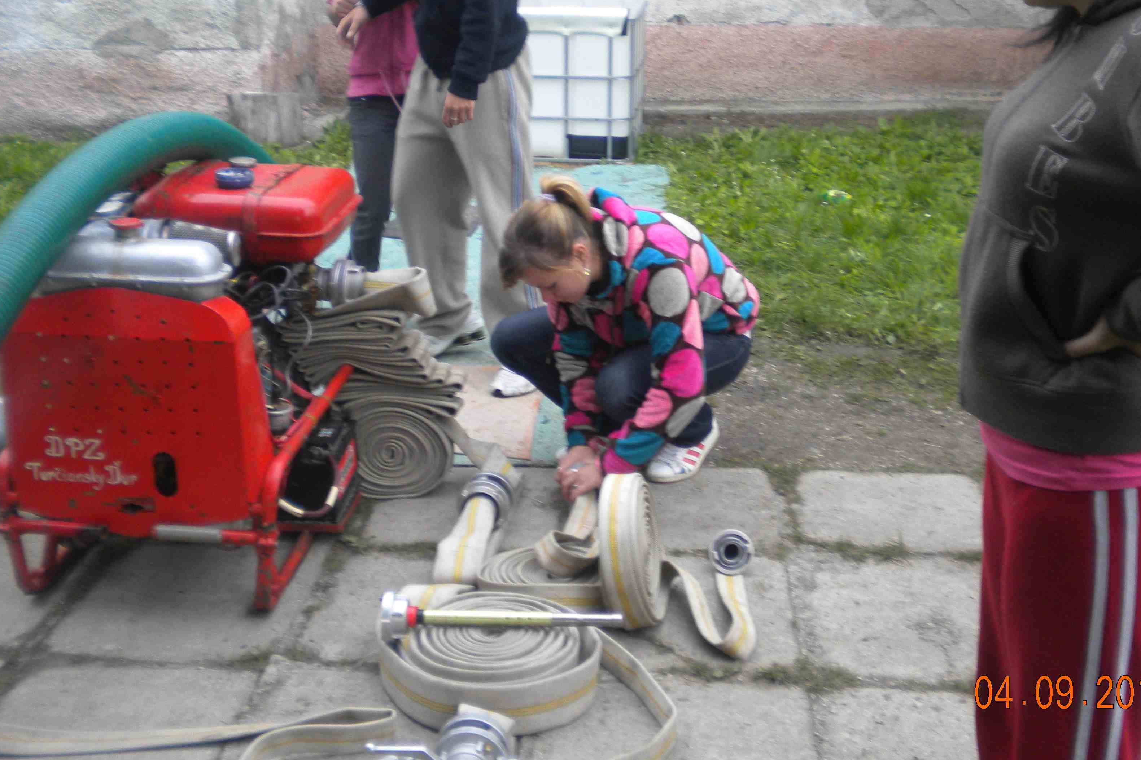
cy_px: 302
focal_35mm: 42
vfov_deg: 31.8
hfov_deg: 46.4
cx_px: 598
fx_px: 1331
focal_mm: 6.3
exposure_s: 1/60
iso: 111
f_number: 3.1
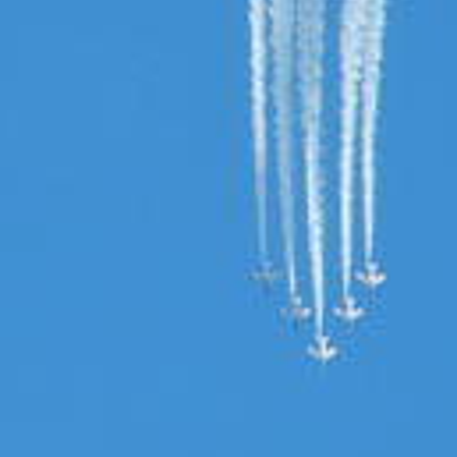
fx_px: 12293
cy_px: -170
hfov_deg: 2.1
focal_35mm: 823
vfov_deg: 2.1
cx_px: 89
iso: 100
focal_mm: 42.6
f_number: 5.6
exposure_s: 1/430
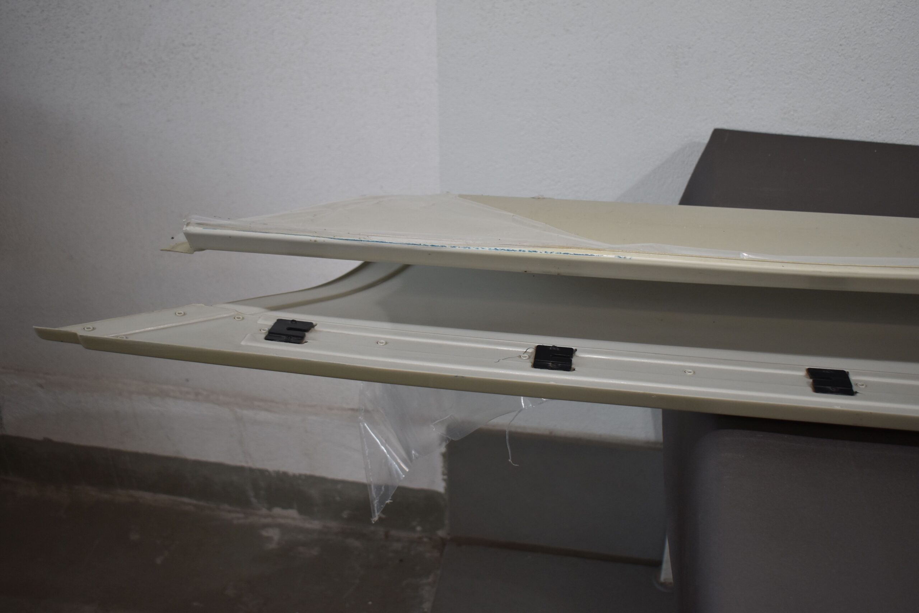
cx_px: 460
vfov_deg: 30.9
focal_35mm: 44
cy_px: 306
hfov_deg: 45.0
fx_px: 1110
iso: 640
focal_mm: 29
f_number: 4.2
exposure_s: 1/250
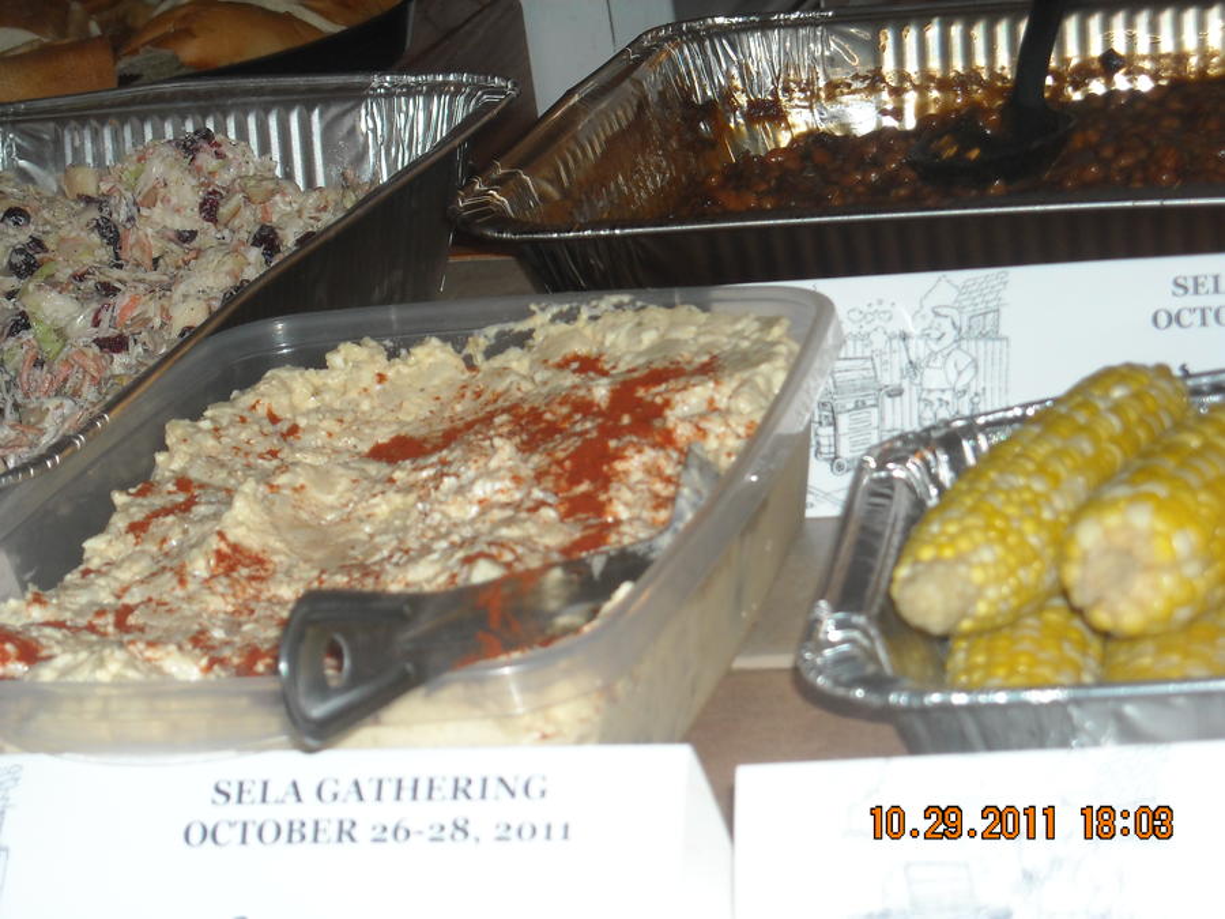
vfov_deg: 14.1
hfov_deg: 18.7
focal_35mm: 105
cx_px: 612
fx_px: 3716
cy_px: 460
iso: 200
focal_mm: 17.1
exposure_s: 1/125
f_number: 4.7
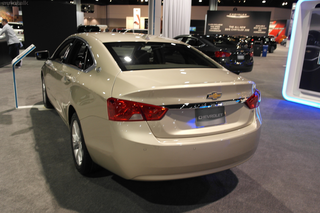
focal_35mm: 30
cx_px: 160
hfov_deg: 61.9
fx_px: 267
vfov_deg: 43.6
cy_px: 106
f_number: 3.5
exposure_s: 1/30
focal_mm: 20
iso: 400
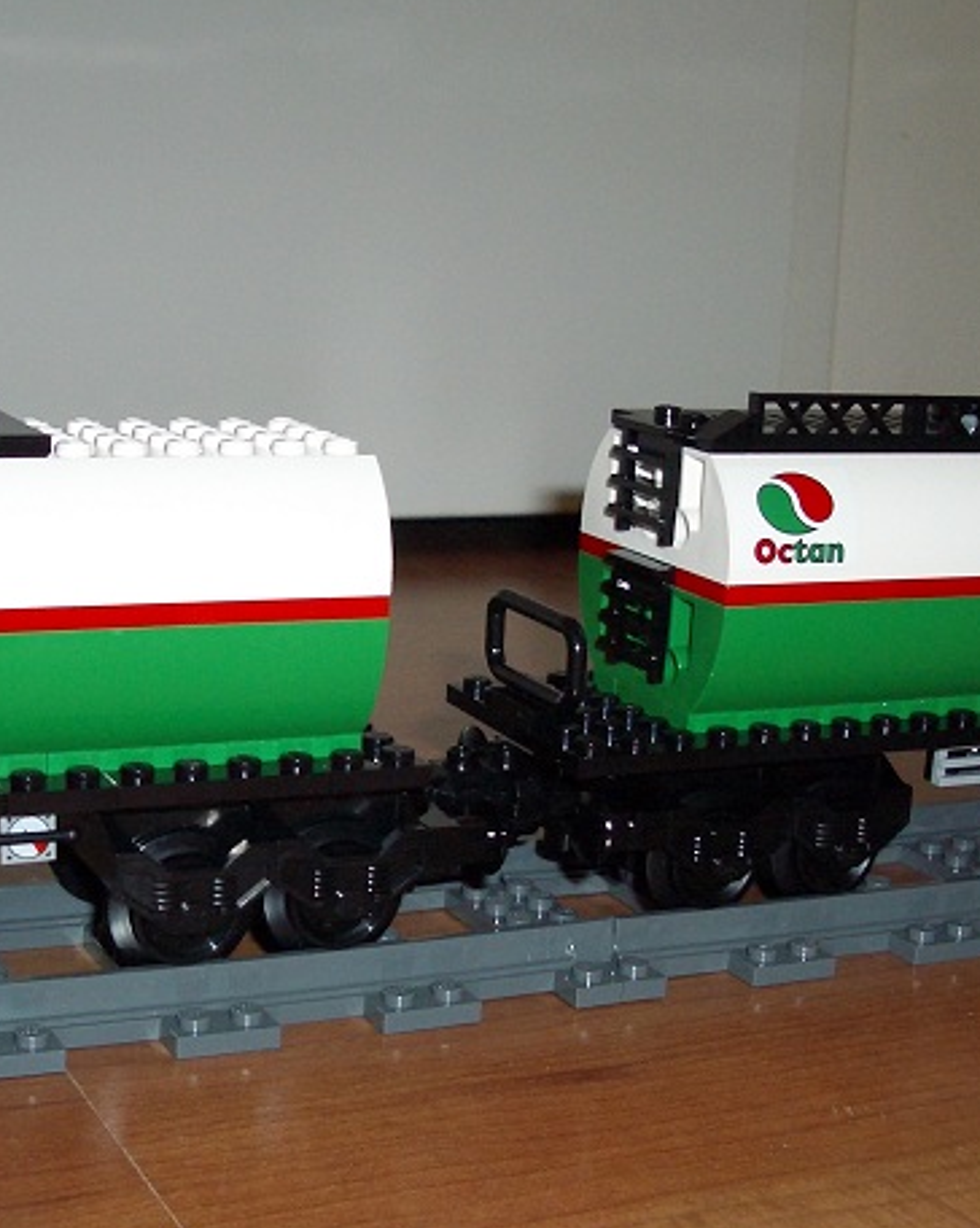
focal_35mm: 60
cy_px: 652
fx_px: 2178
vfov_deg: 31.5
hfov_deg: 25.3
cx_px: 374
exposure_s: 1/60
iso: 100
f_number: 2.6
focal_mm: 5.8
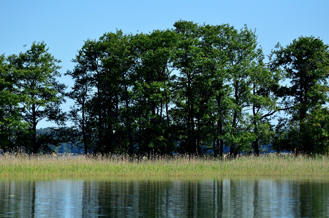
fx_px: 2667
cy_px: 109
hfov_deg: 7.1
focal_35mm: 292
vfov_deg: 4.7
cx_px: 164
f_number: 5.3
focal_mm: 195
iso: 1250
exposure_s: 1/8000
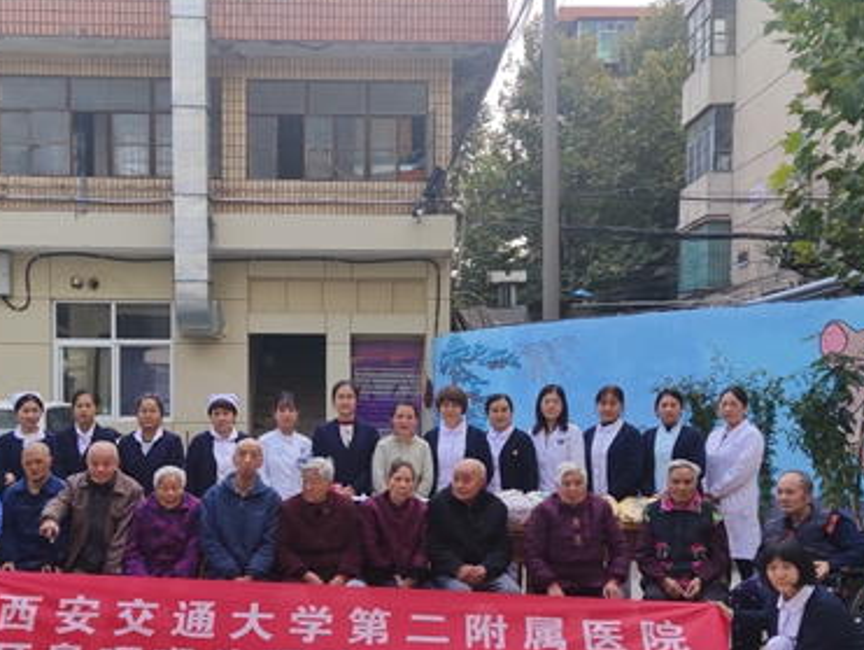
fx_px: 1049
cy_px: 433
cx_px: 366
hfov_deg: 44.6
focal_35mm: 42
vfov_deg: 34.1
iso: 50
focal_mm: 4.71
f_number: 1.79
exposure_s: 1/916
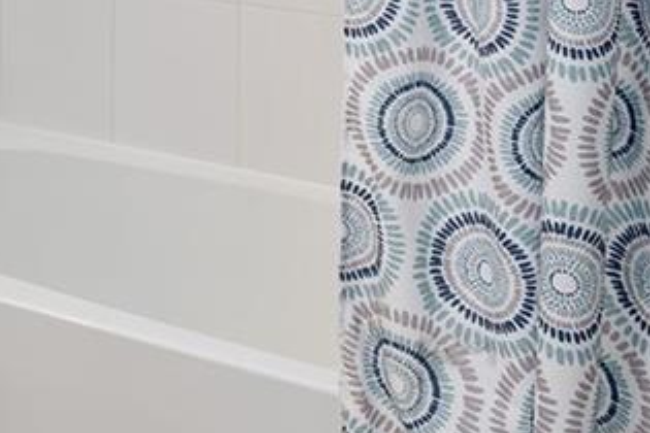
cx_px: -281
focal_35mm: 71
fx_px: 1282
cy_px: -322
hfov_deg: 23.6
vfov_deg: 16.4
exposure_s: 1/8
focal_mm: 14
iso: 100
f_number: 7.1
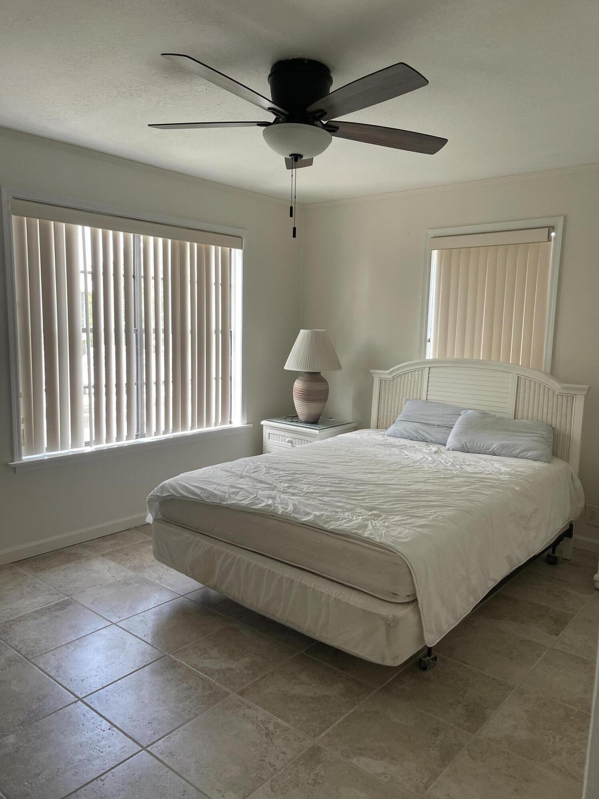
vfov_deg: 69.4
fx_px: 577
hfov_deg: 54.9
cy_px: 400
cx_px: 300
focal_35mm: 25
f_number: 1.6
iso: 100
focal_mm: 5.1
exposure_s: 1/121
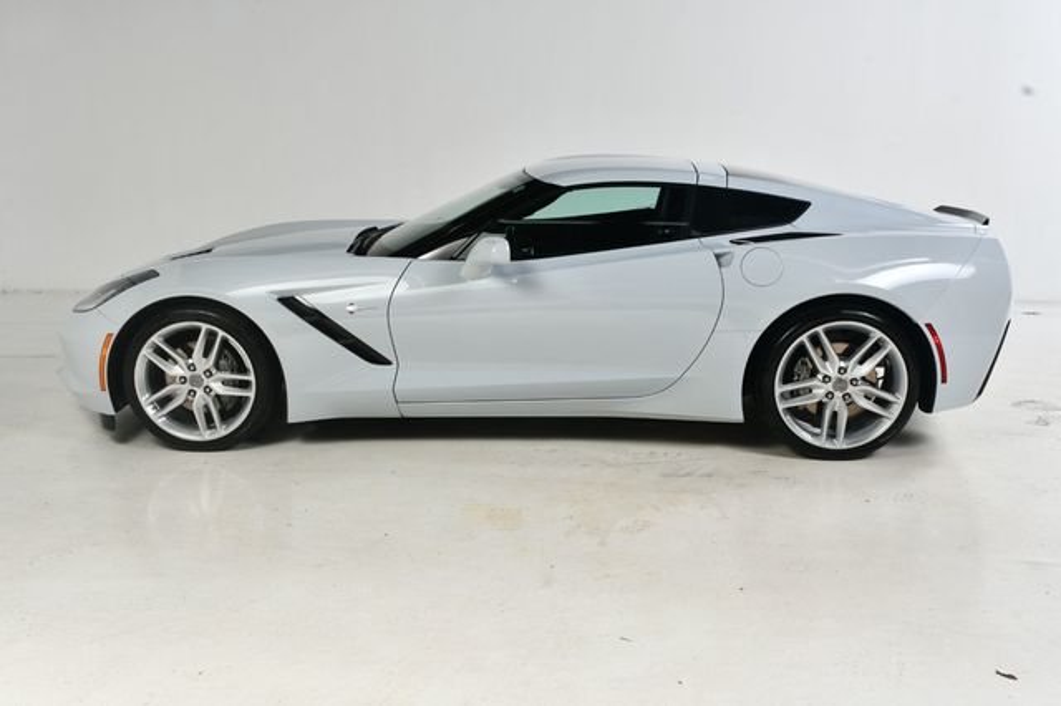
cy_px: 353
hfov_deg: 53.2
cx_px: 530
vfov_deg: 36.8
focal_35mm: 36
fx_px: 1060
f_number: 13
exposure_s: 1/160
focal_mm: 24
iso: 100
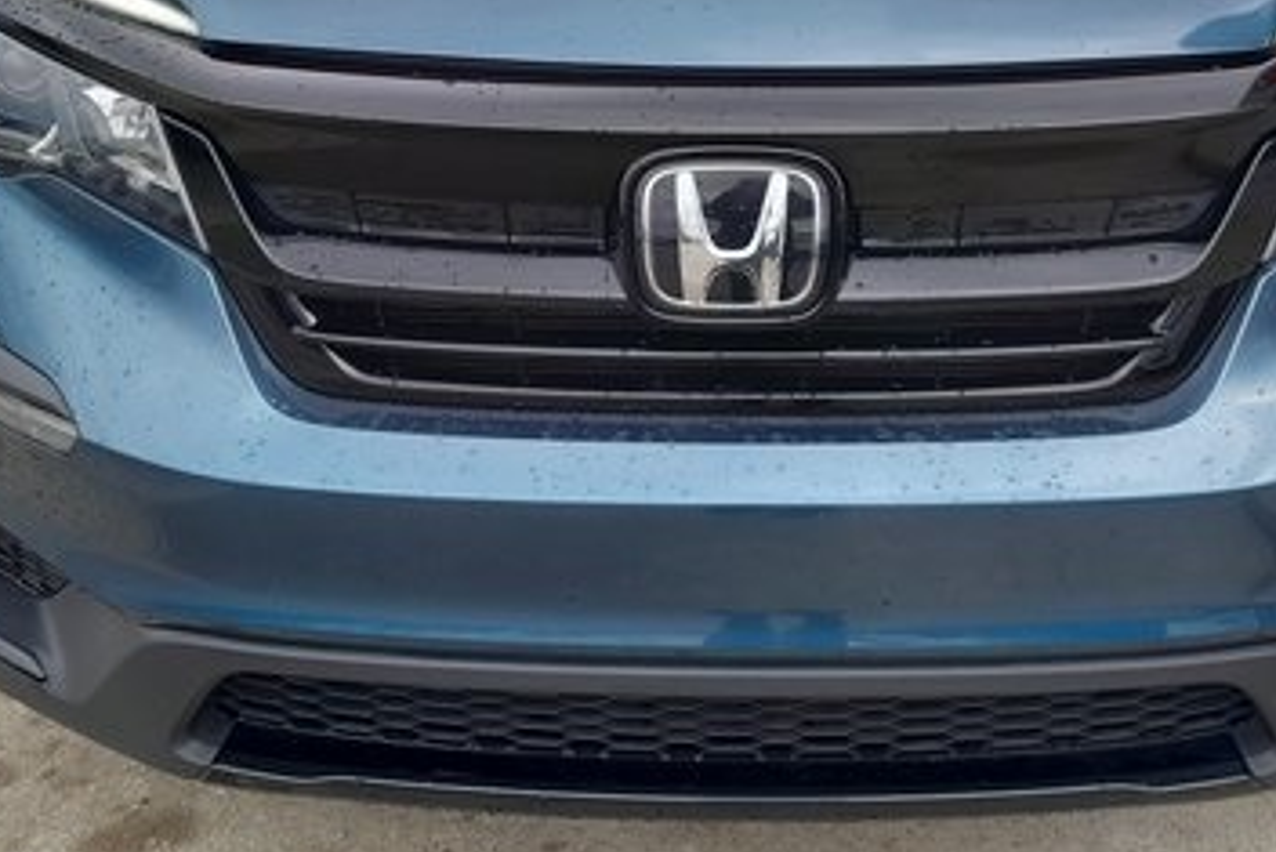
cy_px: 83
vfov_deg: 25.7
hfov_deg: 38.7
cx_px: 761
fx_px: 1808
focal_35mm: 51
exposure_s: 1/120
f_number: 1.8
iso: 40
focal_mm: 4
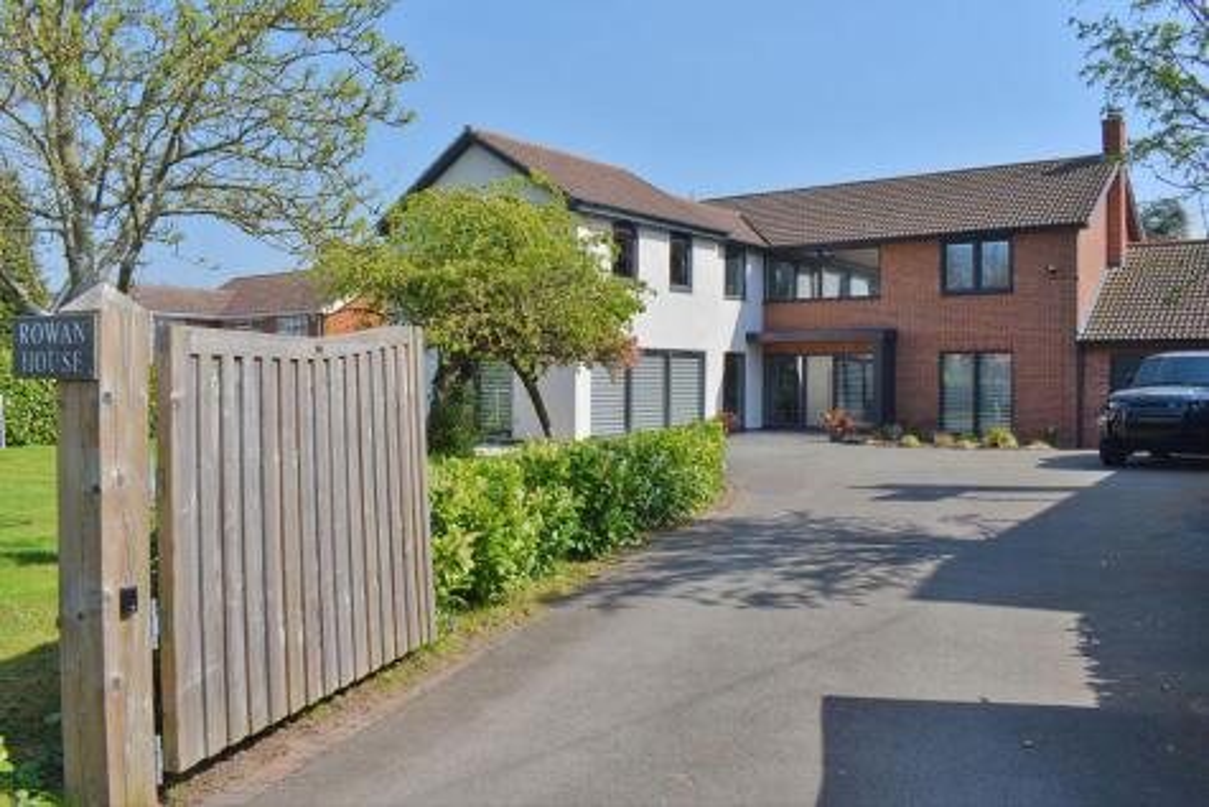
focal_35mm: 27
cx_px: 604
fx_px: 907
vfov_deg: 48.0
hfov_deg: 67.4
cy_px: 404
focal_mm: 18
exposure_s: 1/320
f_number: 9
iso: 100
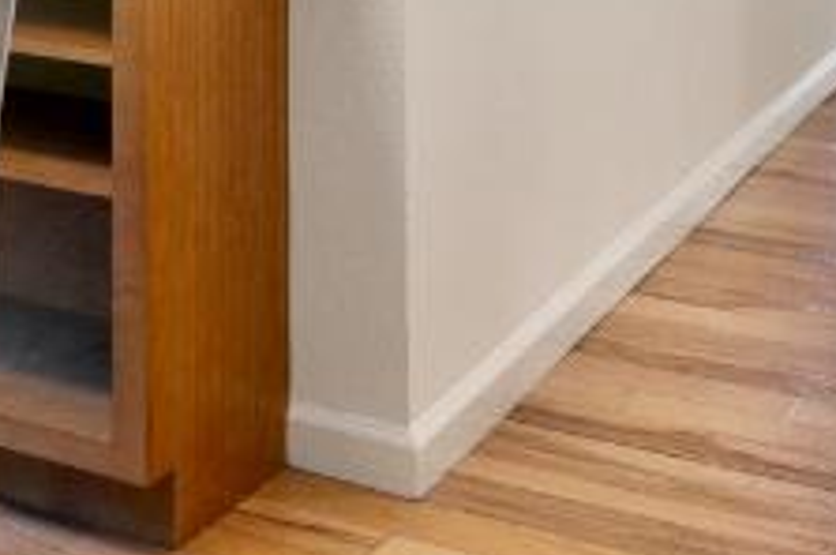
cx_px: -712
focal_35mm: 94
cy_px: -459
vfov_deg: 13.1
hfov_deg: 17.3
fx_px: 2180
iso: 250
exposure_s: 1/3
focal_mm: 14
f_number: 9
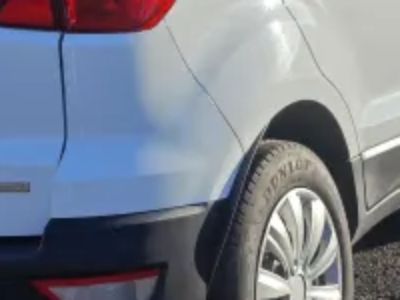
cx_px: 54
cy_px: 66
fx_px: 1514
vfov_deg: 11.3
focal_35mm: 131
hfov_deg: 14.9
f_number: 2
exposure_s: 1/2182
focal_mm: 8.72
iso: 50
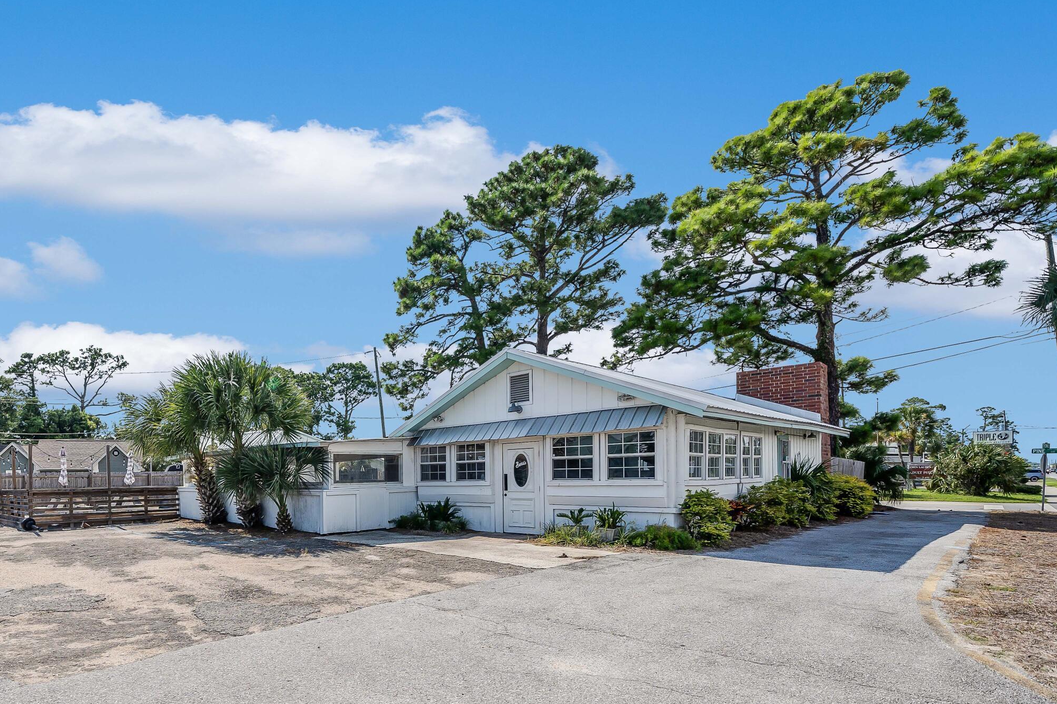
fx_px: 528
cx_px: 335
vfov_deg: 65.2
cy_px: 483
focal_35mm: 18
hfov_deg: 86.2
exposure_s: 1/2000
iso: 100
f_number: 5.6
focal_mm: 12
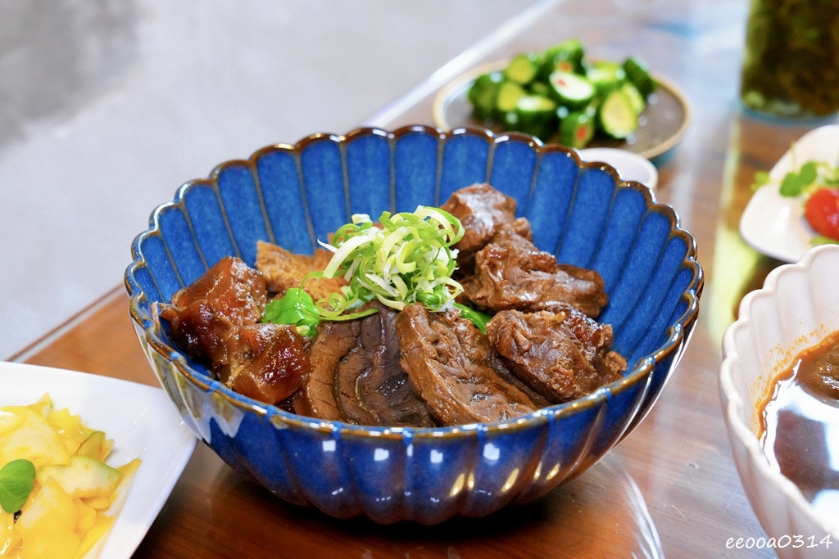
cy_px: 280
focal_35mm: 55
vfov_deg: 24.6
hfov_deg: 36.2
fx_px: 1282
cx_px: 420
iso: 6400
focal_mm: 55
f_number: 6.3
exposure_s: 1/160
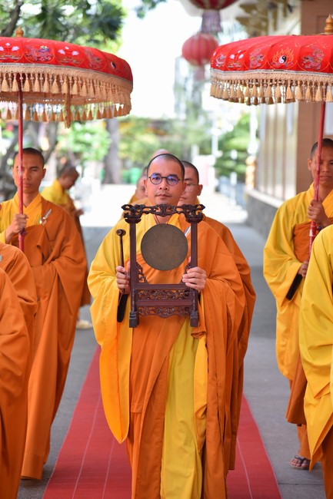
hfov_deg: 11.4
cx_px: 166
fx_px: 1666
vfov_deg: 17.1
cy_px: 250
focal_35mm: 120
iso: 125
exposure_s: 1/160
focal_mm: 120
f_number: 4
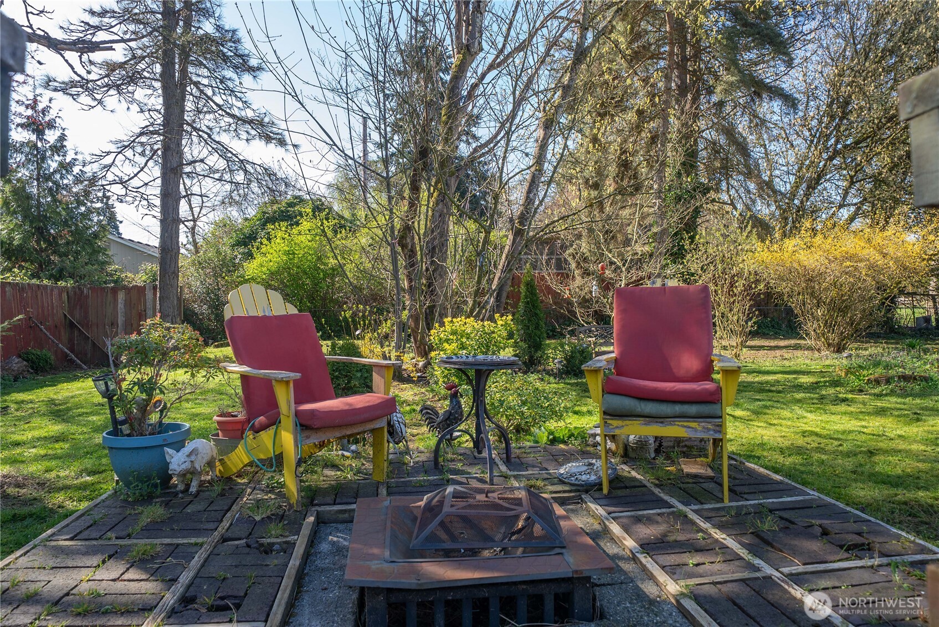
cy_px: 314
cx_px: 470
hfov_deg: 76.1
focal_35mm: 23
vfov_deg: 55.2
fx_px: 600
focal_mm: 23
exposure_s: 1/30
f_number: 7.1
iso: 80
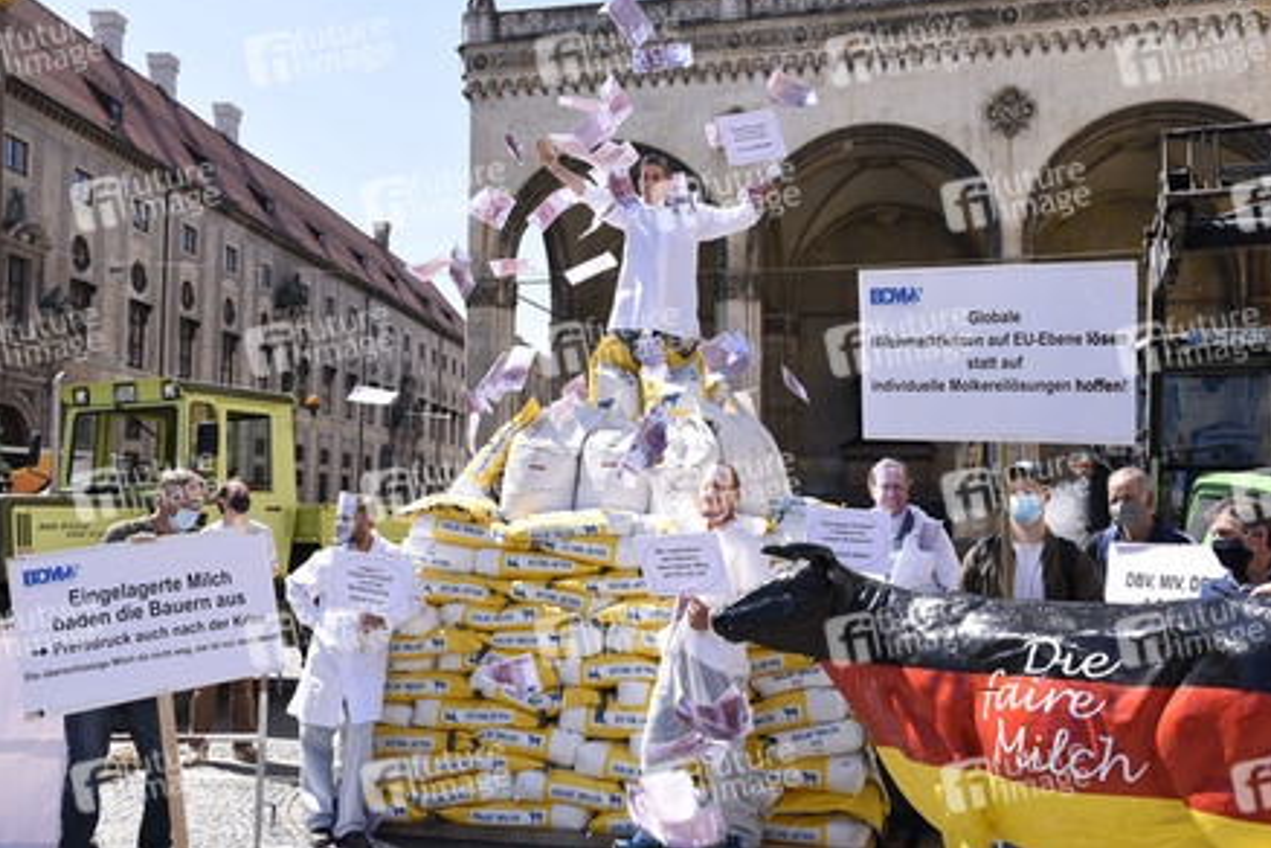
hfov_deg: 53.1
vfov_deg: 36.9
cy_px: 415
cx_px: 649
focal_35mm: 36
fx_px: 1271
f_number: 8
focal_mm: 35
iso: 125
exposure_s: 1/160
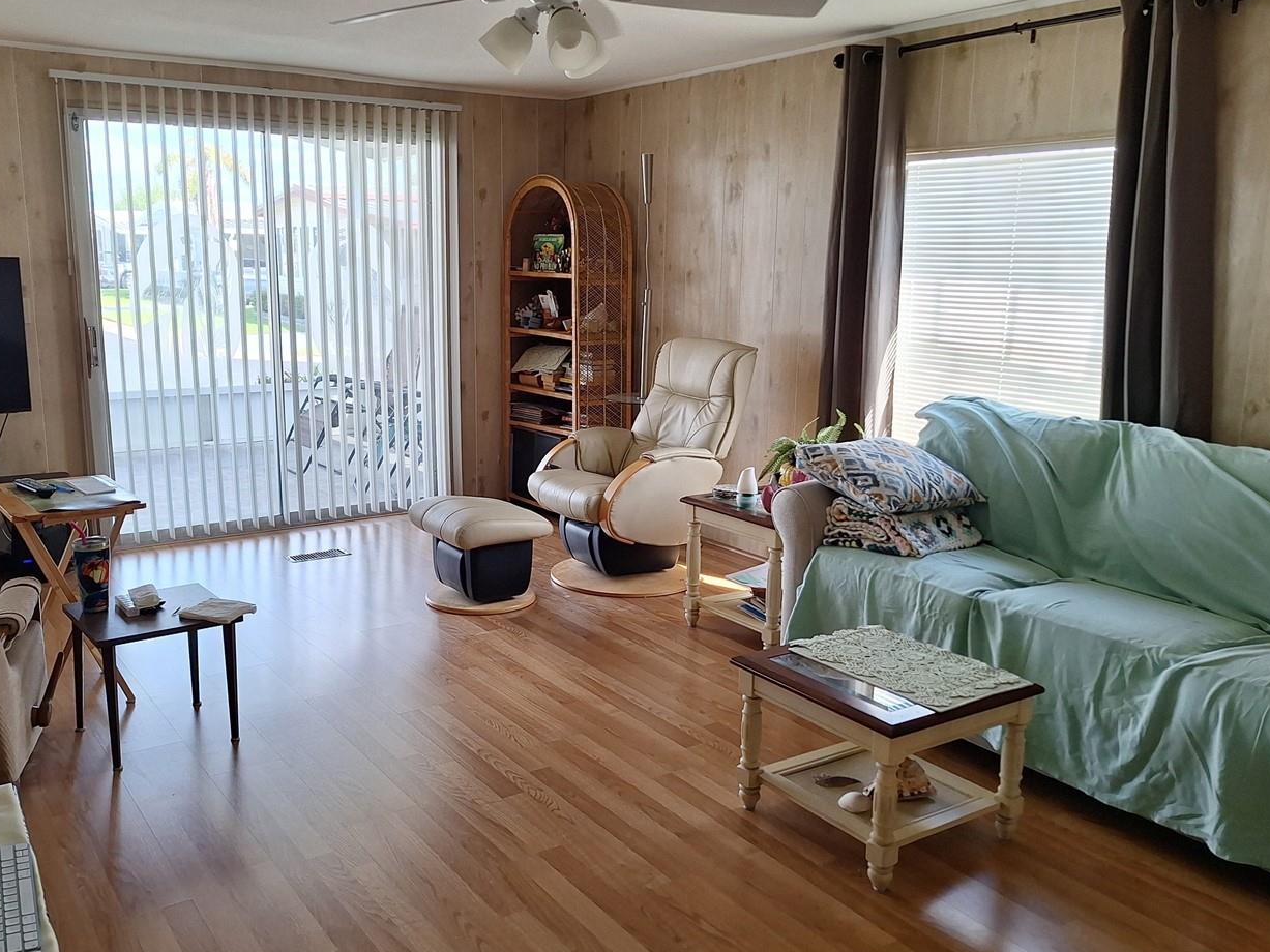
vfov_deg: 46.8
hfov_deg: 59.8
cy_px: 472
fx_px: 1101
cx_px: 571
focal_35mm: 30
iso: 50
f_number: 1.8
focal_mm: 5.54
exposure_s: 1/120
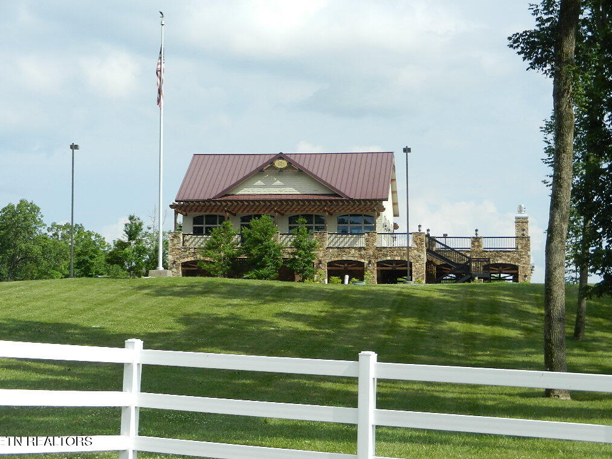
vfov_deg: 18.7
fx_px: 1397
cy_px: 230
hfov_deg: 24.7
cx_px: 304
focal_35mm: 79
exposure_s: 1/800
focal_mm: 14.1
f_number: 4.8
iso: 160
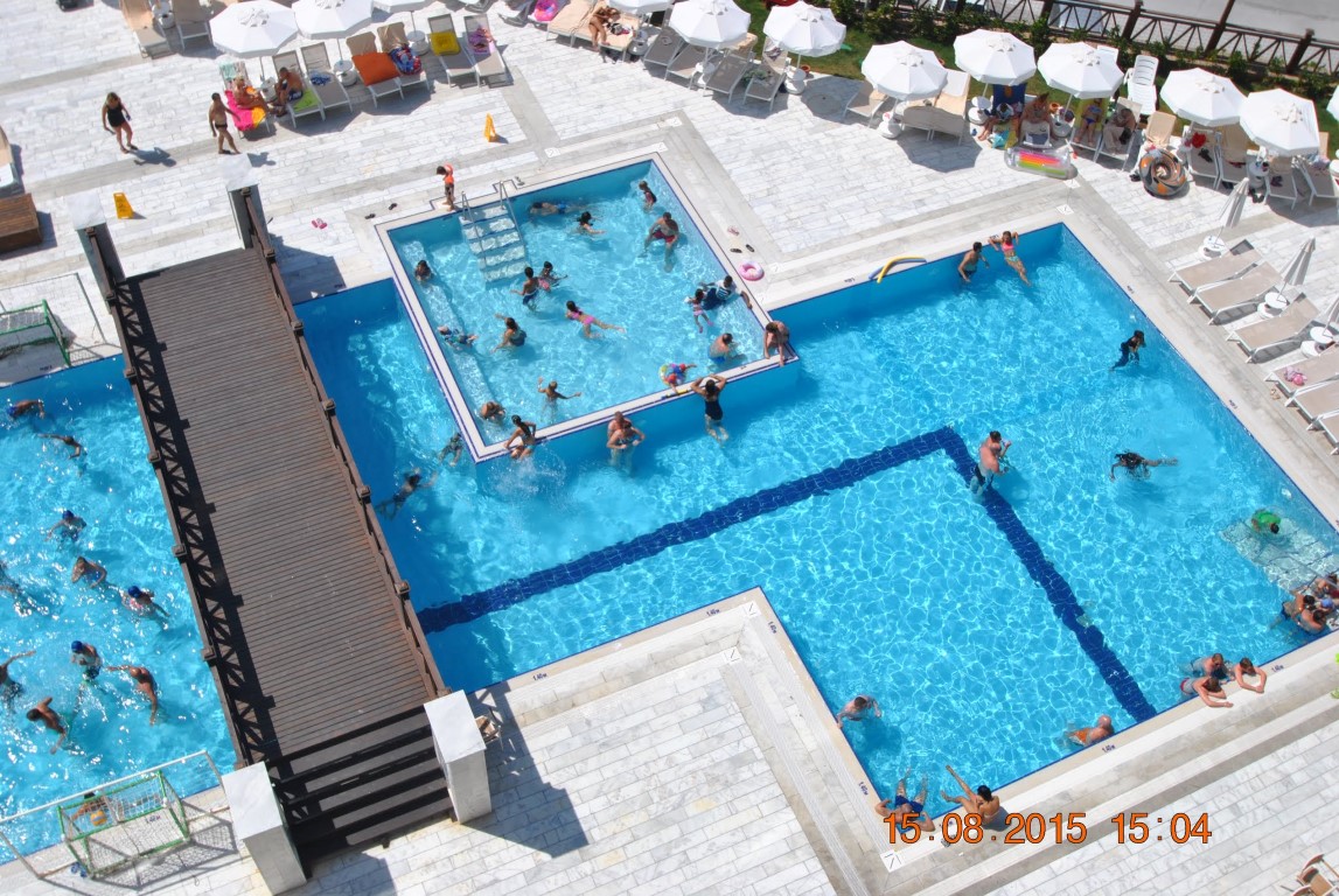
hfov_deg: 53.1
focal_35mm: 36
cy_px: 448
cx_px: 670
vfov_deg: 37.0
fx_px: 1341
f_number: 9
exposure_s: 1/320
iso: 100
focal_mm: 24
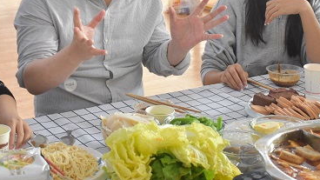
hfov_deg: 25.8
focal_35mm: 82
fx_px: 696
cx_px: 119
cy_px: 16
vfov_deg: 14.6
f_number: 4
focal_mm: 30
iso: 1600
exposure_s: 1/60
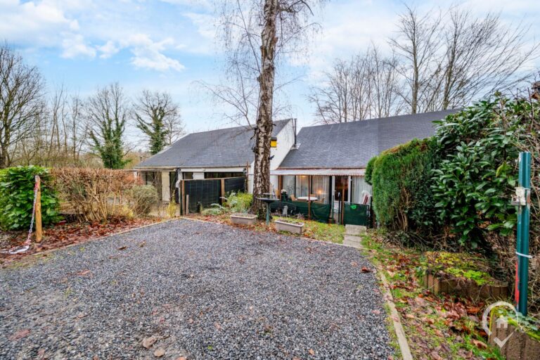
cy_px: 180
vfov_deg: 90.0
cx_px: 270
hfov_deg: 112.6
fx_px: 180
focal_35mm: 12
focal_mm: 12
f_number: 4
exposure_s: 1/125
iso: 320
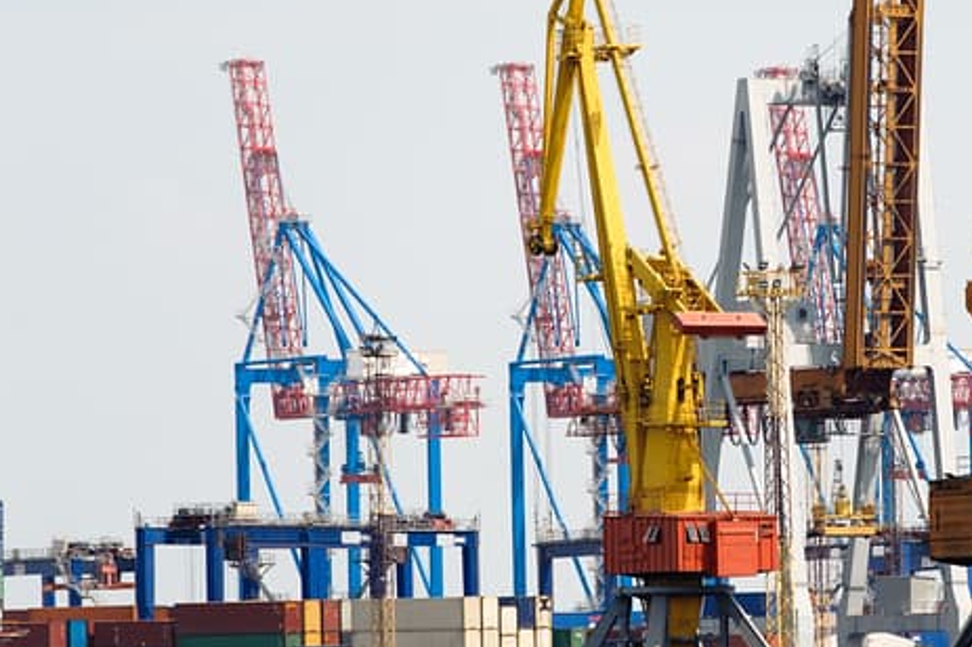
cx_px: 766
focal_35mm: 328
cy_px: 368
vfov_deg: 4.2
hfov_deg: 6.3
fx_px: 8849
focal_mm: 190
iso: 200
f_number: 4
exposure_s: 1/2000
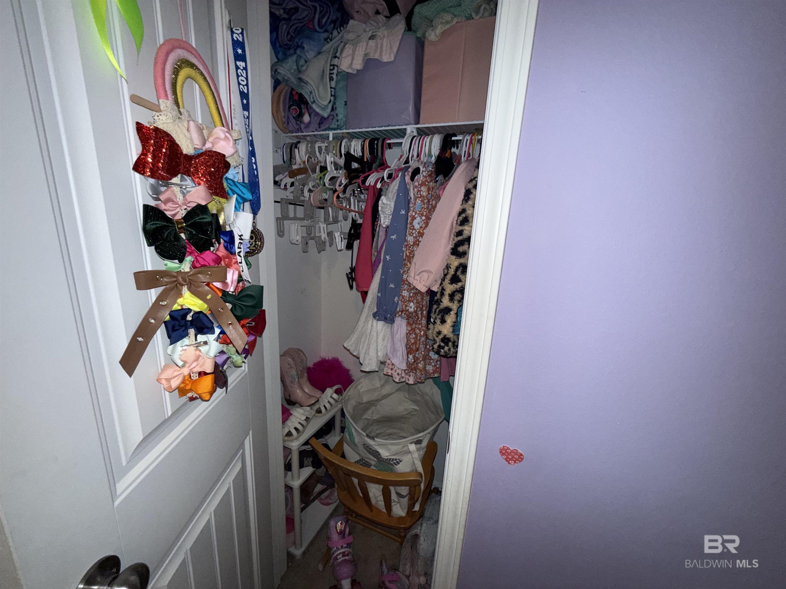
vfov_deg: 85.7
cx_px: 393
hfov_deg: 102.1
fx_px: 318
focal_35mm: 14
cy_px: 294
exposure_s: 1/60
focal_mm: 2.22
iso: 100
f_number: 2.2
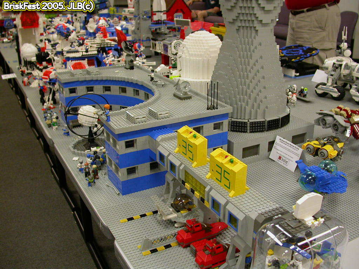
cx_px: 180
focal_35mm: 38
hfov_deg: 49.0
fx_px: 394
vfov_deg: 37.7
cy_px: 134
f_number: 2.6
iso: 100
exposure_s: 1/33.2
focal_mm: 7.85
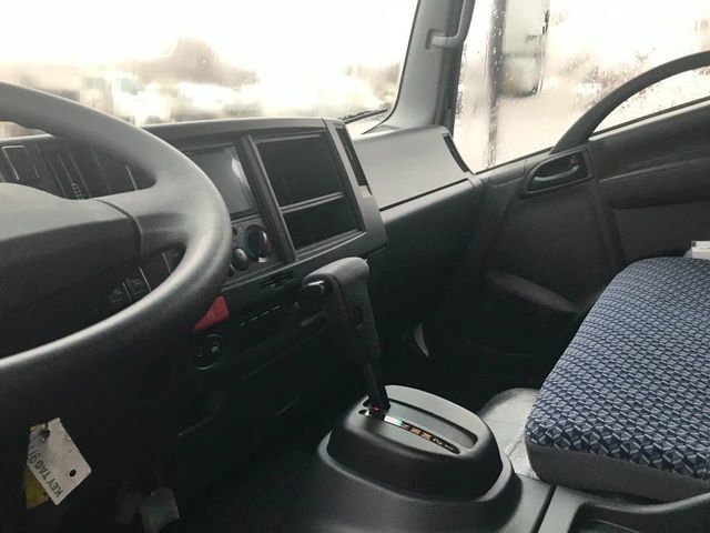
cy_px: 266
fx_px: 574
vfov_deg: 49.7
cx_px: 355
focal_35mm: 28
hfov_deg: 63.4
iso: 32
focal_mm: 3.99
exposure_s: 1/30
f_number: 1.8
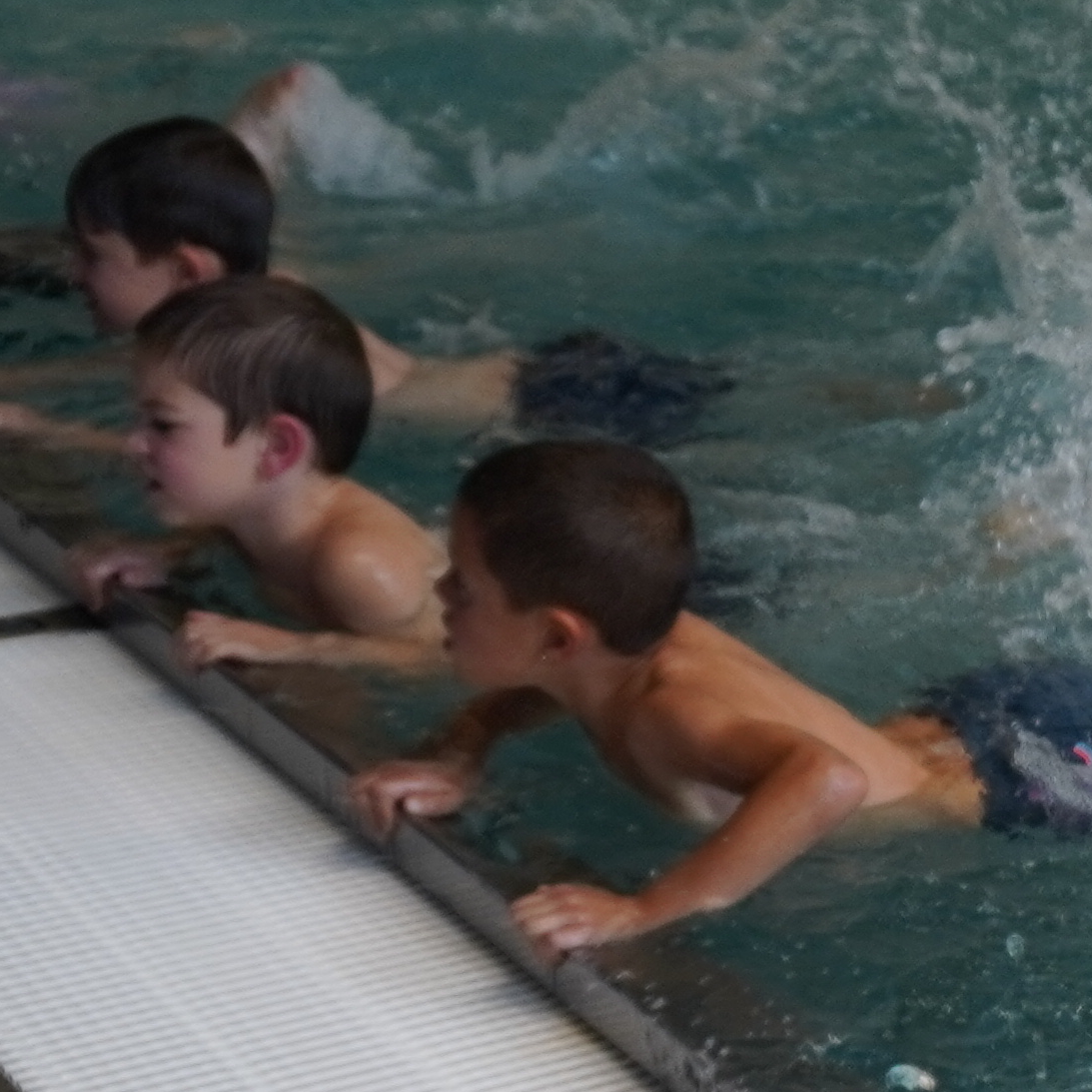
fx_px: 3997
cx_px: 2224
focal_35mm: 112
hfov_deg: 13.3
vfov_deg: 15.5
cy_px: 768
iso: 250
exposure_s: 1/160
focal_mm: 16
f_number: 4
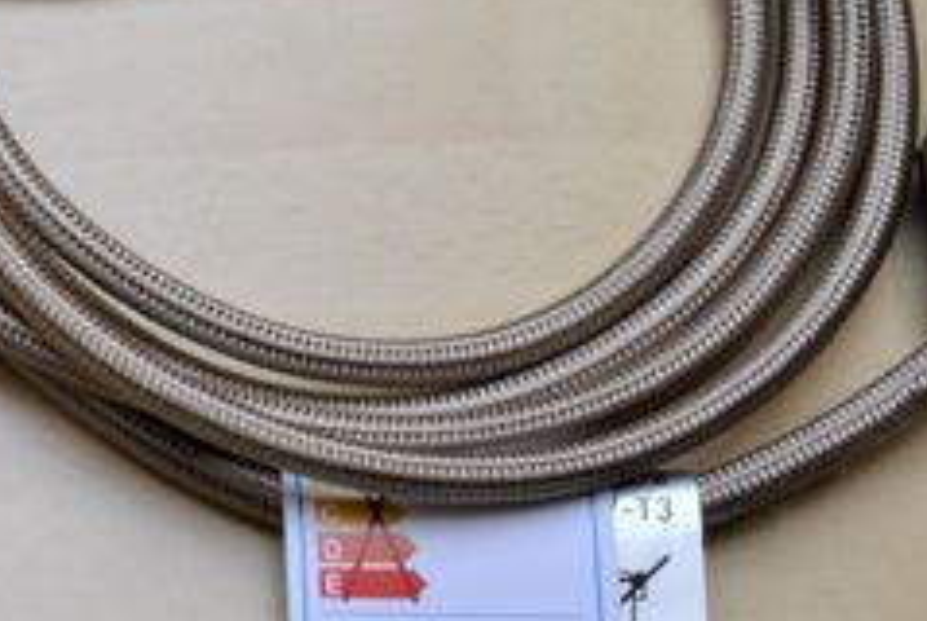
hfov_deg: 12.9
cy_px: 144
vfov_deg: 9.2
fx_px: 3841
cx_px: -516
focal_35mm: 149
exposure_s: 1/80
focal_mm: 28
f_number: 4.2
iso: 400
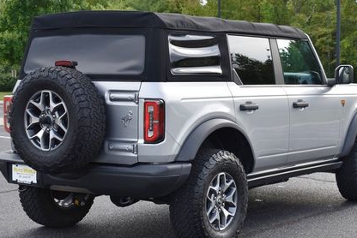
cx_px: 189
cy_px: 97
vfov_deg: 16.5
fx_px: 824
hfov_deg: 24.5
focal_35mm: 83
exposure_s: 1/250
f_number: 7.1
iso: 200
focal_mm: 36
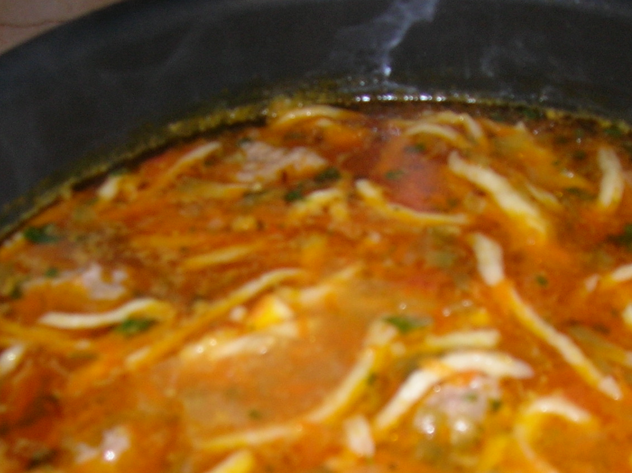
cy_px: 436
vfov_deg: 20.8
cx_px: 398
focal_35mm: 69
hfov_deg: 28.1
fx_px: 1259
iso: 50
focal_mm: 5.7
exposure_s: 1/60.1
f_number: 2.9
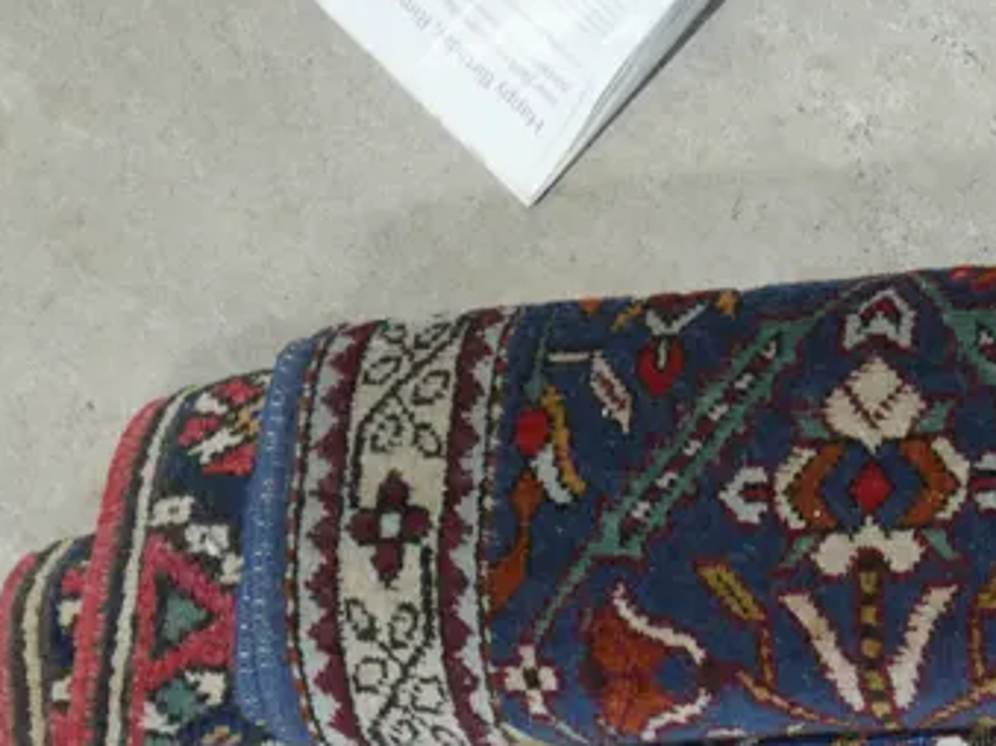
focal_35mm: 121
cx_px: 1284
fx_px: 3480
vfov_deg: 11.8
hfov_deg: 15.5
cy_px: 1068
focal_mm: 20
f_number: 4.5
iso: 320
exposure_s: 1/60
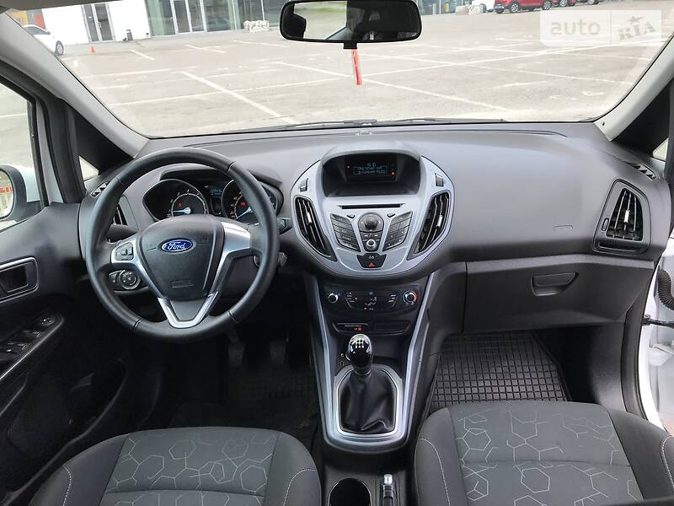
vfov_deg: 49.7
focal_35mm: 28
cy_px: 253
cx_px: 337
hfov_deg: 63.4
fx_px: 545
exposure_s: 1/209
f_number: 1.8
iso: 20
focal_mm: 4
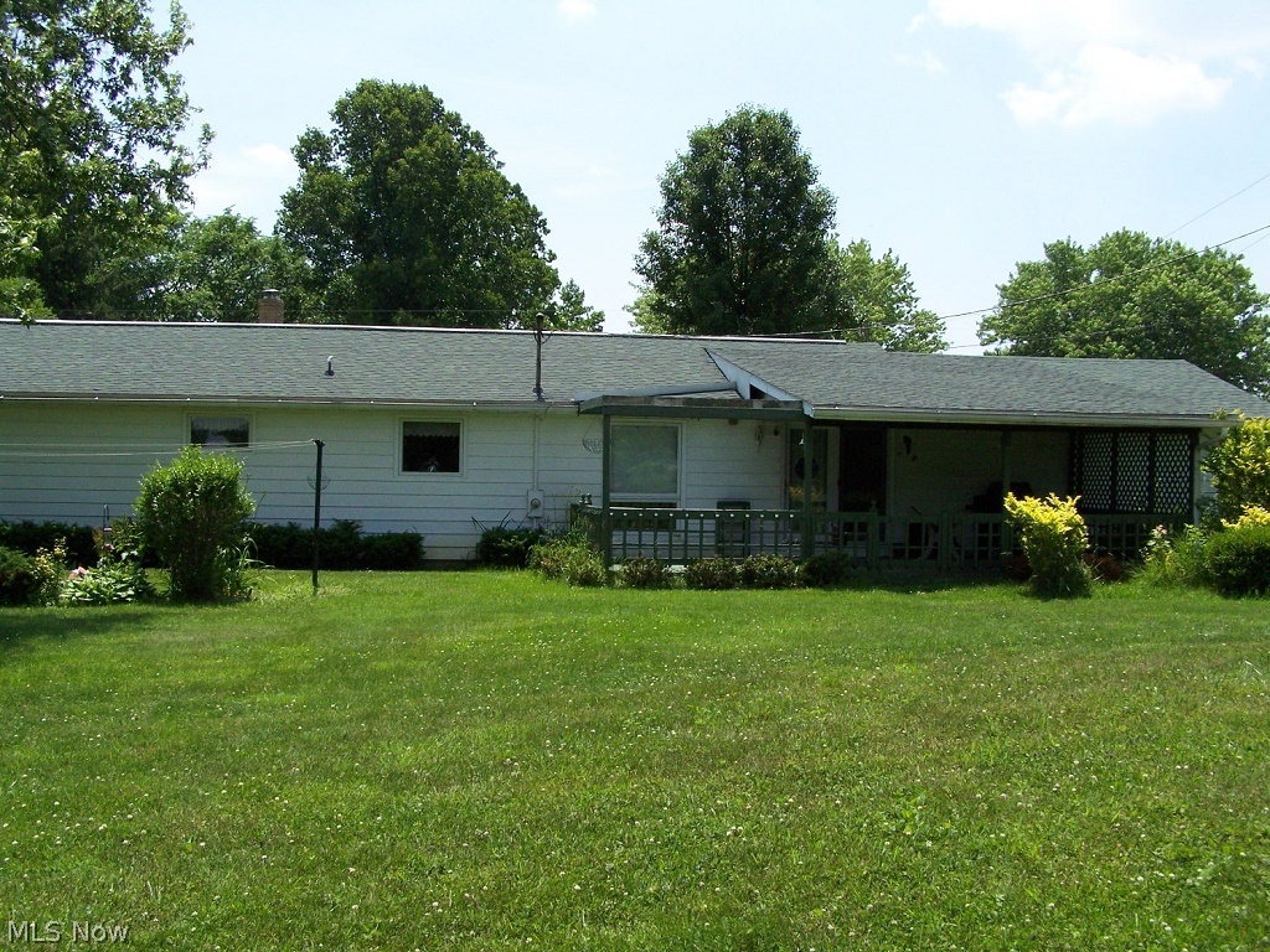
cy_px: 476
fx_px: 1394
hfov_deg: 49.0
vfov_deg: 37.7
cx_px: 635
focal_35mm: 38
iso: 160
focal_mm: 6.3
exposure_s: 1/800
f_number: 5.6
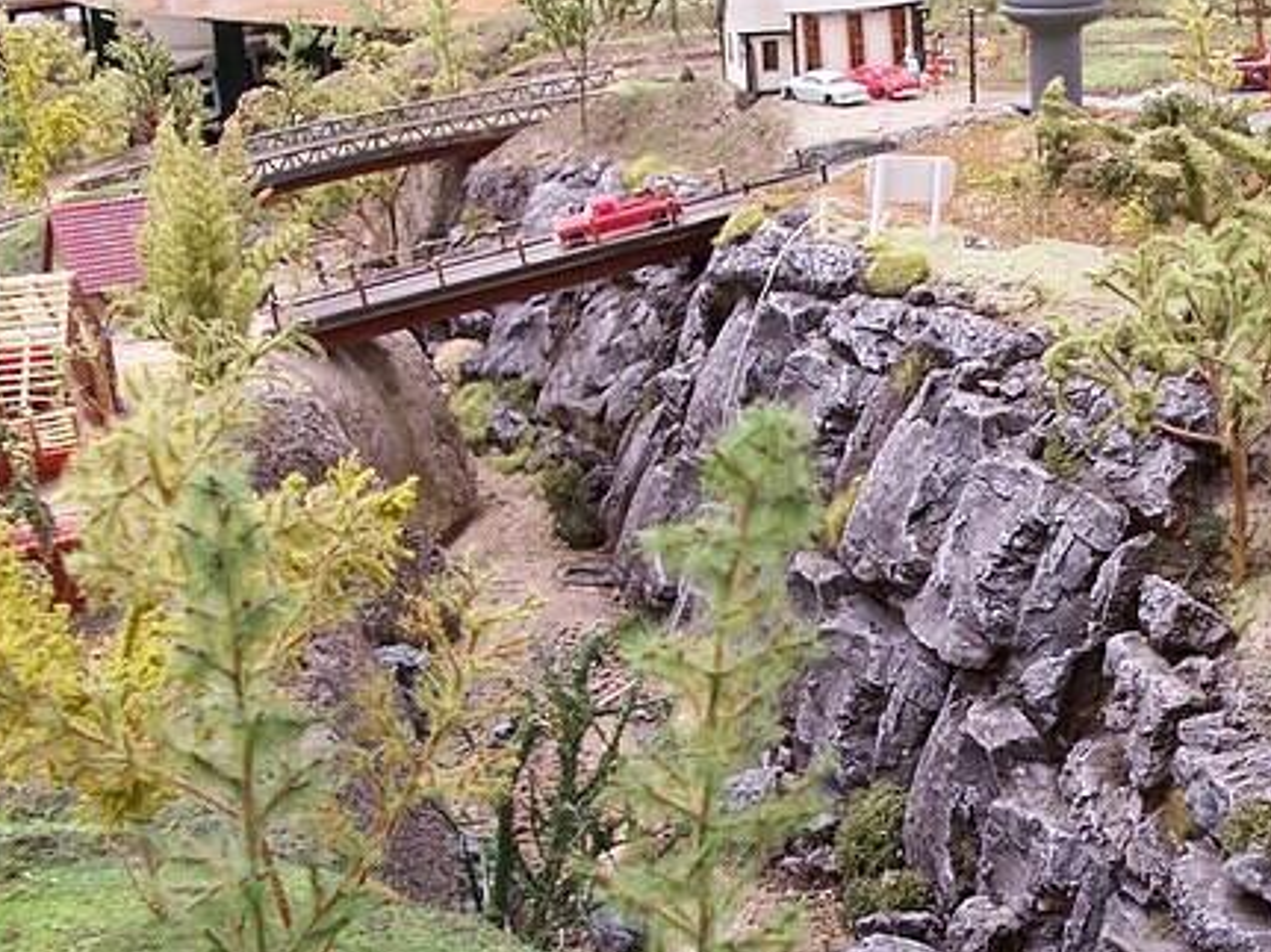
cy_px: 634
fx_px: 2386
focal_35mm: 65
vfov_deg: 22.5
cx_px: 1044
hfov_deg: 29.1
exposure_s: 1/45
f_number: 2.8
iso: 80
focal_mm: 6
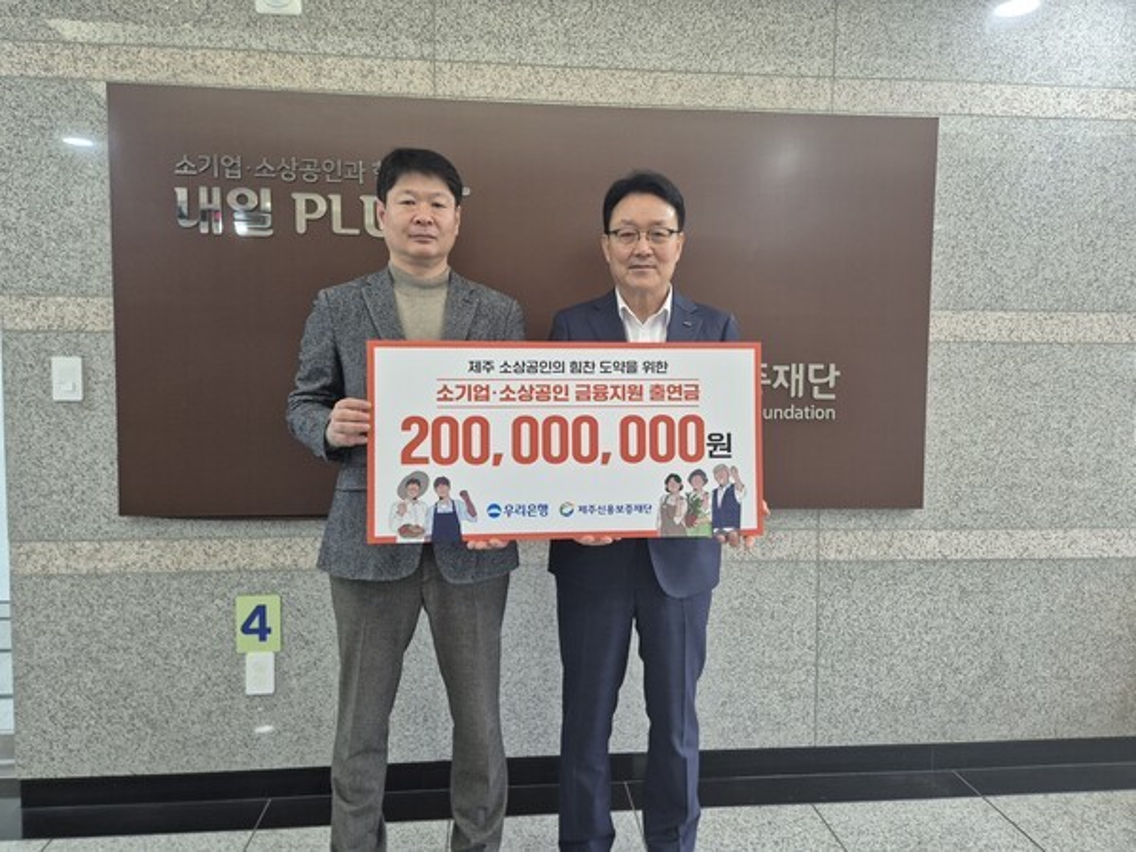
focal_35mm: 23
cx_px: 568
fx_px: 755
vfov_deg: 58.9
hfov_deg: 73.9
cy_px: 426
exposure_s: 1/120
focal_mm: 5.4
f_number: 1.8
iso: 400
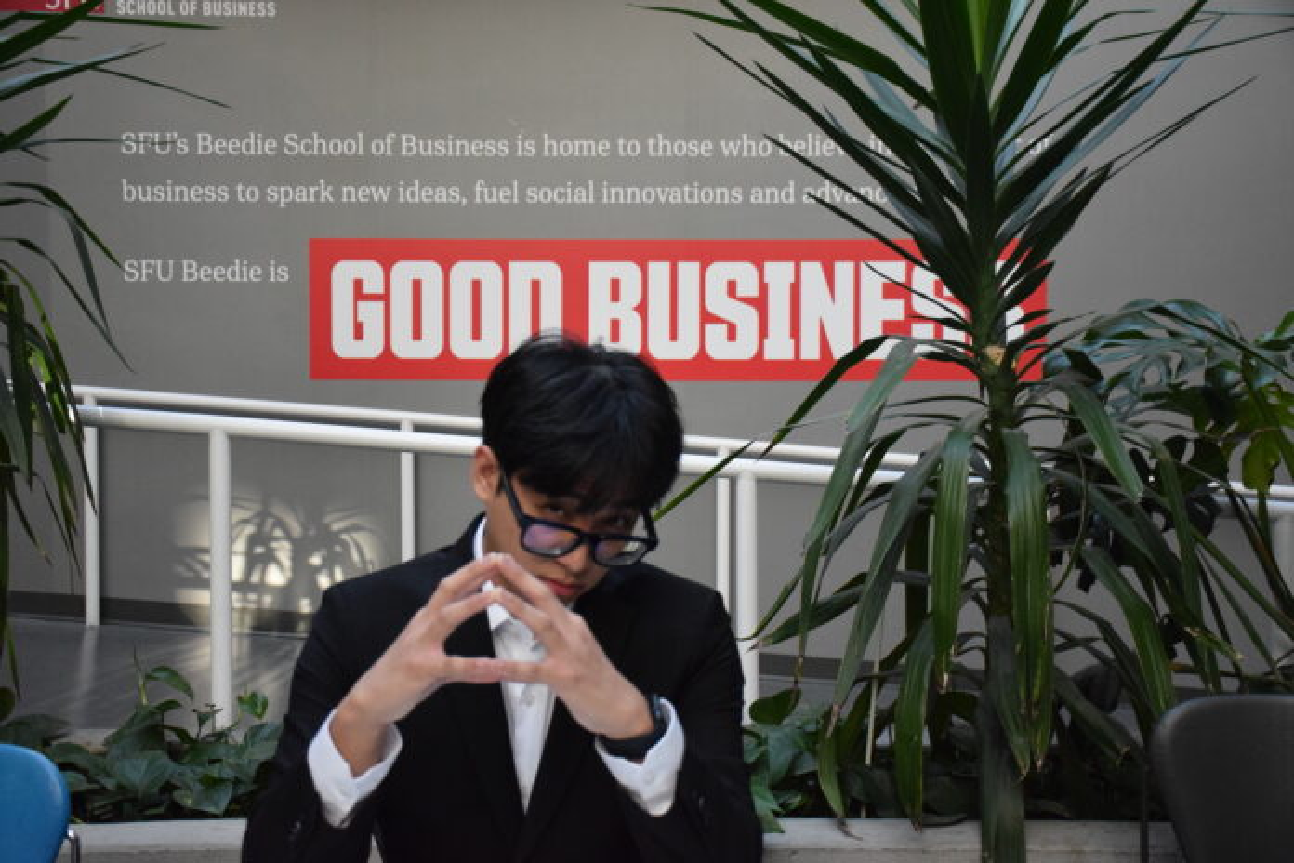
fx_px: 1617
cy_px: 432
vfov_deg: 29.9
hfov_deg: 43.6
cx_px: 647
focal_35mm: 45
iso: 3200
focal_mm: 30
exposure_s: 1/500
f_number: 4
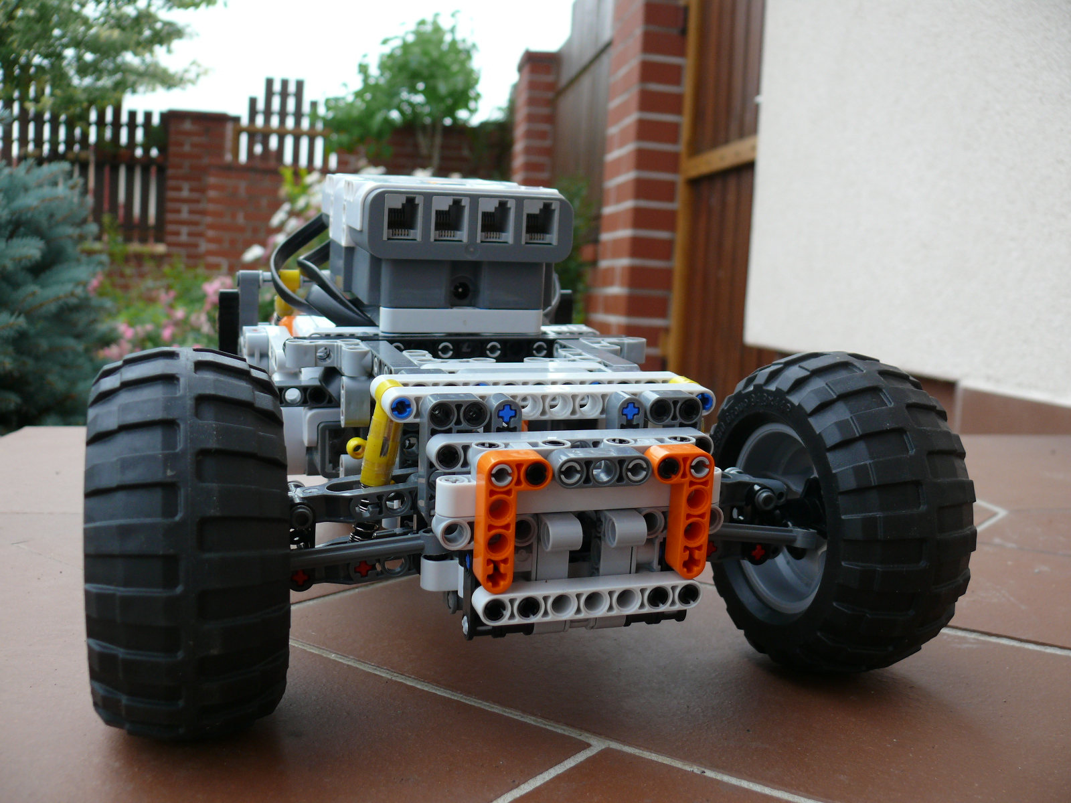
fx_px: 1083
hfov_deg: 52.6
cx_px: 536
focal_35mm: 35
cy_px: 402
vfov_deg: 40.7
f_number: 3.2
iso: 100
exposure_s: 1/125
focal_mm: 7.4
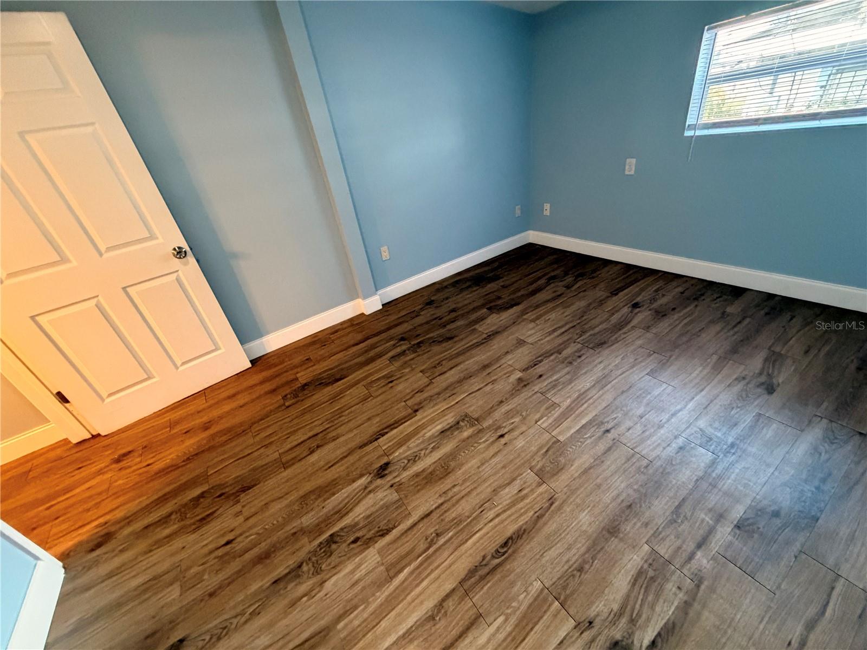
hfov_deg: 102.1
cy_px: 325
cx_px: 434
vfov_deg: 85.7
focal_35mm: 14
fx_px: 351
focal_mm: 2.22
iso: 640
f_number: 2.2
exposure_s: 1/60
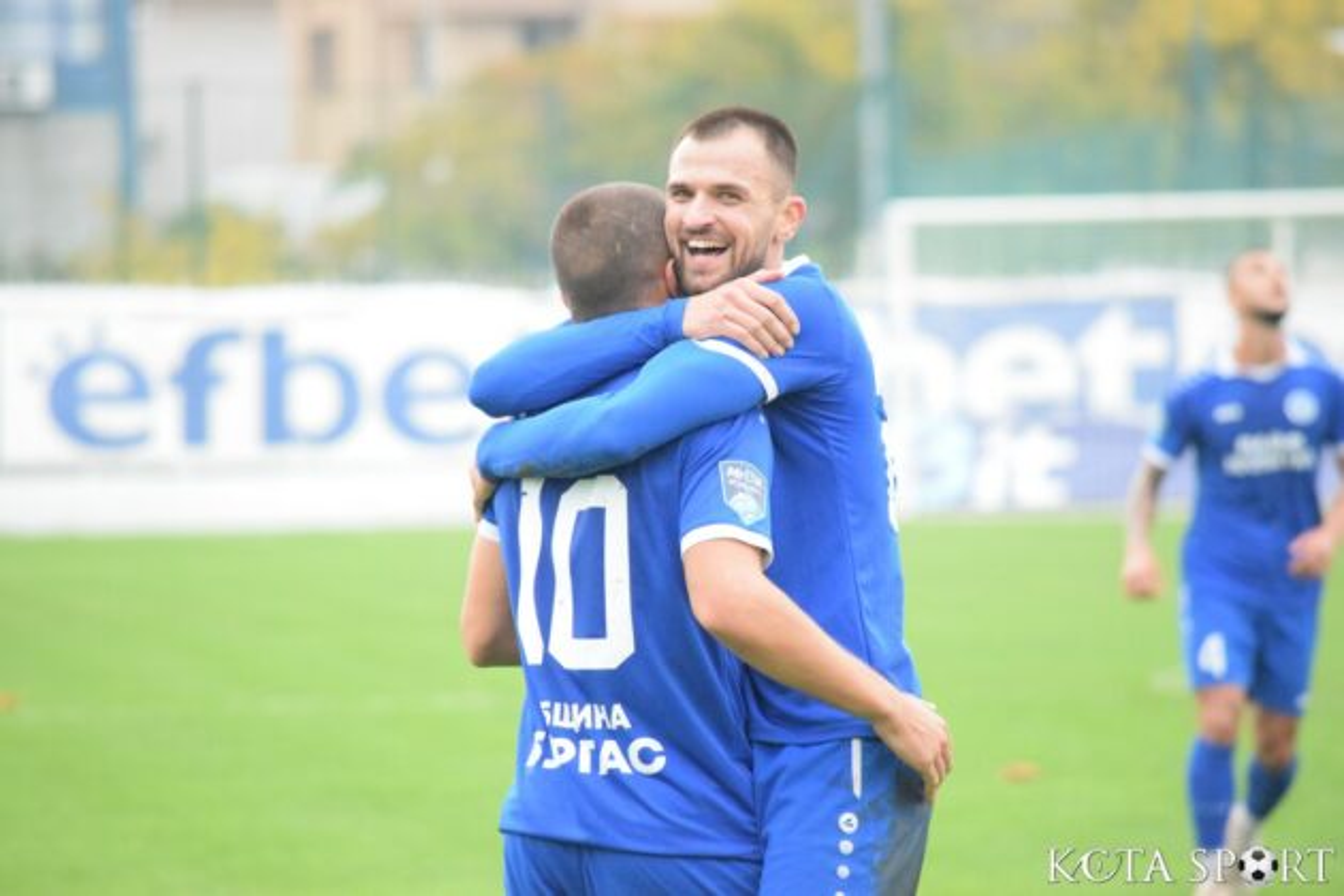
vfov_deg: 3.8
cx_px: 672
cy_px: 448
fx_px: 13439
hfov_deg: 5.7
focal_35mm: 360
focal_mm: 240
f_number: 5.3
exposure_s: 1/1000
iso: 6400
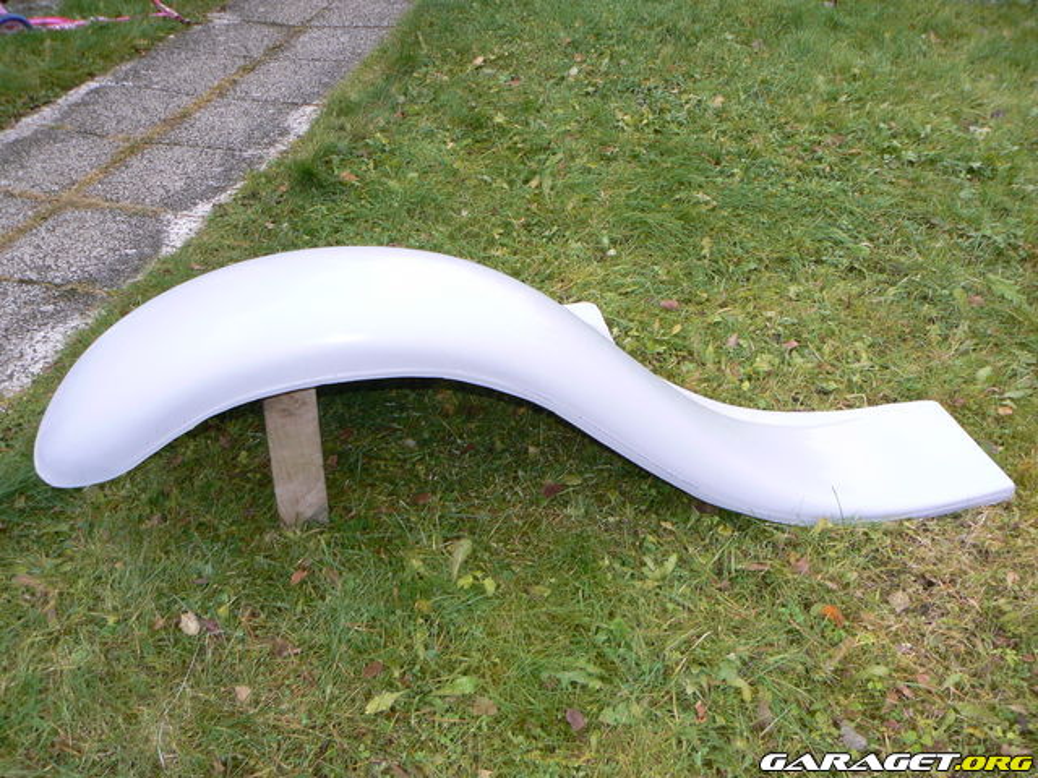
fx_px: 1080
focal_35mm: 36
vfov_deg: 39.7
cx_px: 519
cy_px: 389
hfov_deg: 51.4
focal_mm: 6
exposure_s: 1/40
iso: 80
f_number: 2.8
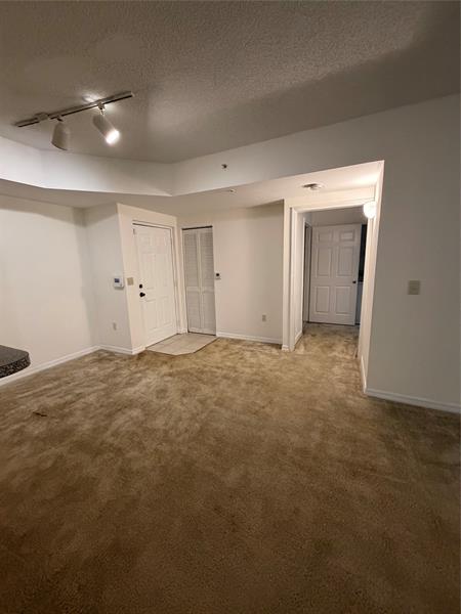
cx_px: 230
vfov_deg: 102.1
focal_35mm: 14
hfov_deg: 85.7
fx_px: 249
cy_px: 307
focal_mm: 2.22
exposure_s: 1/60
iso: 640
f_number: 2.2
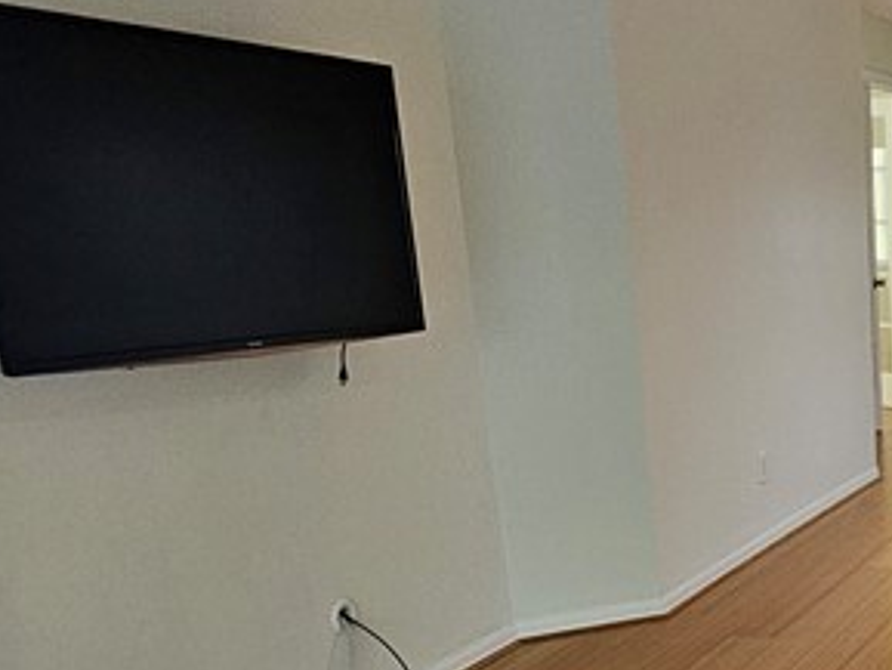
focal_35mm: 46
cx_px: 1012
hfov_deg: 34.7
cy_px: 624
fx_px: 1186
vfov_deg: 30.0
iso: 320
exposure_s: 1/60
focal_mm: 2.2
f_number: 2.2
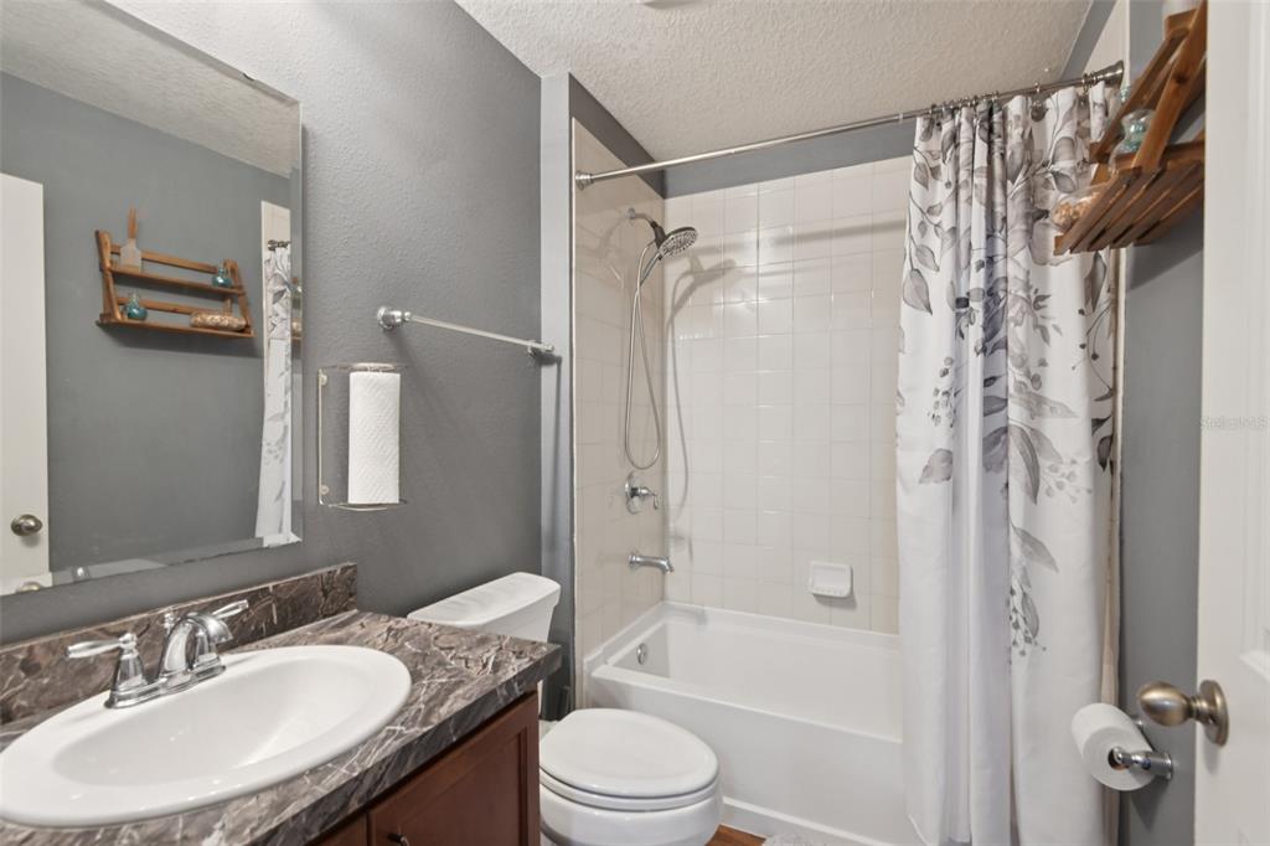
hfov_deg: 96.8
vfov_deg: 73.7
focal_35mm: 16
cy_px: 423
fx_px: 564
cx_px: 635
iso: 400
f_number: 8
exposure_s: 1/5
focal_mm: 16
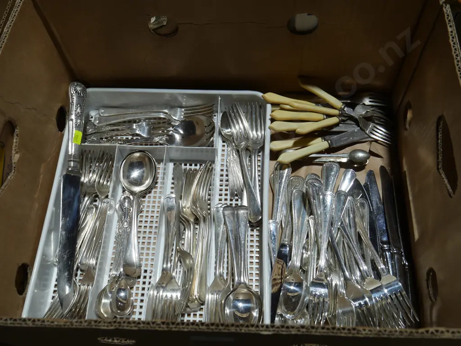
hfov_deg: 53.9
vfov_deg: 41.8
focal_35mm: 34
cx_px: 230
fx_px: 453
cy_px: 173
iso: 200
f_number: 4.5
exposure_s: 1/125
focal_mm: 17
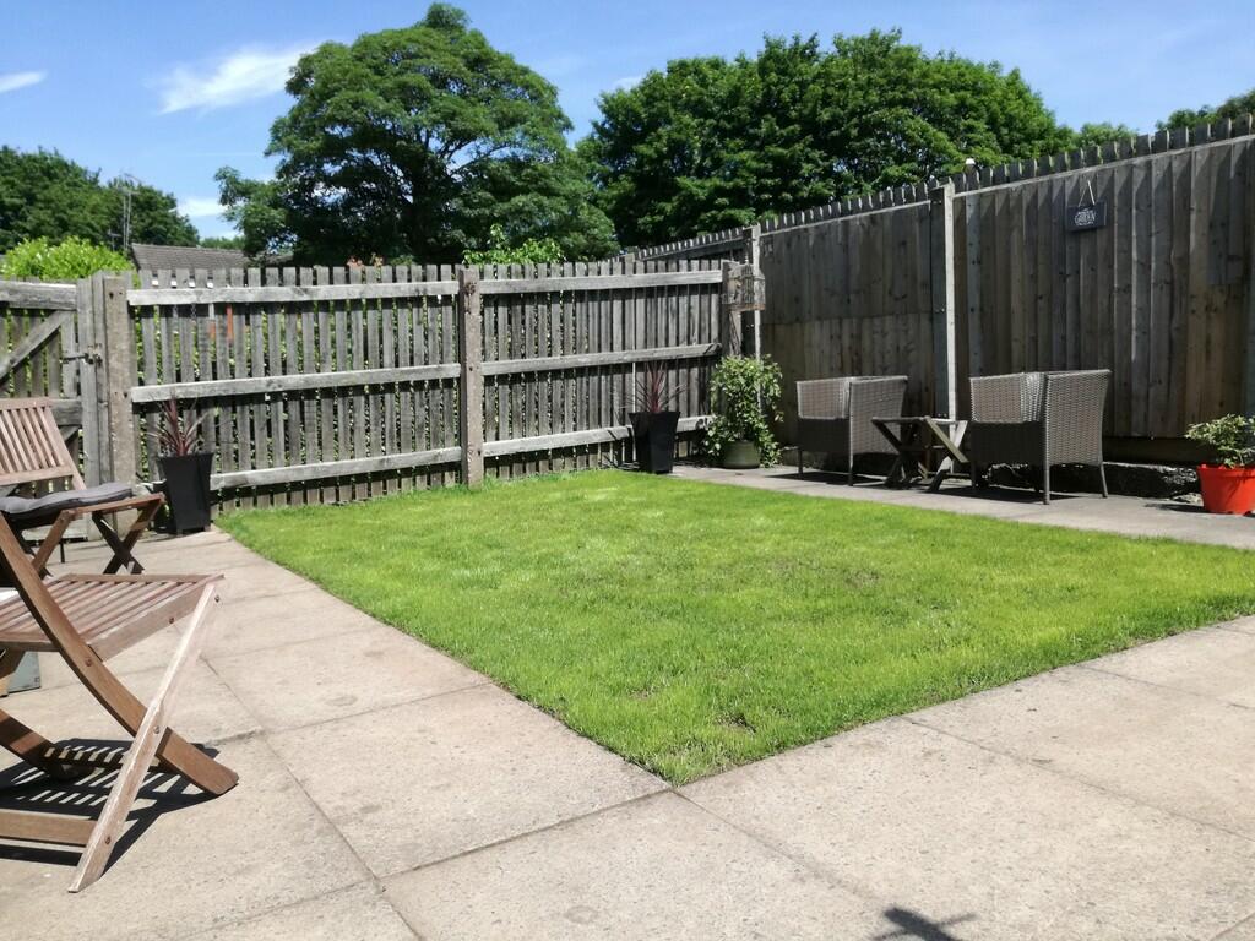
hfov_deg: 65.3
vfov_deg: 51.4
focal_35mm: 27
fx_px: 979
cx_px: 628
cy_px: 470
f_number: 2
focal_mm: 3.79
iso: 50
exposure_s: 1/752
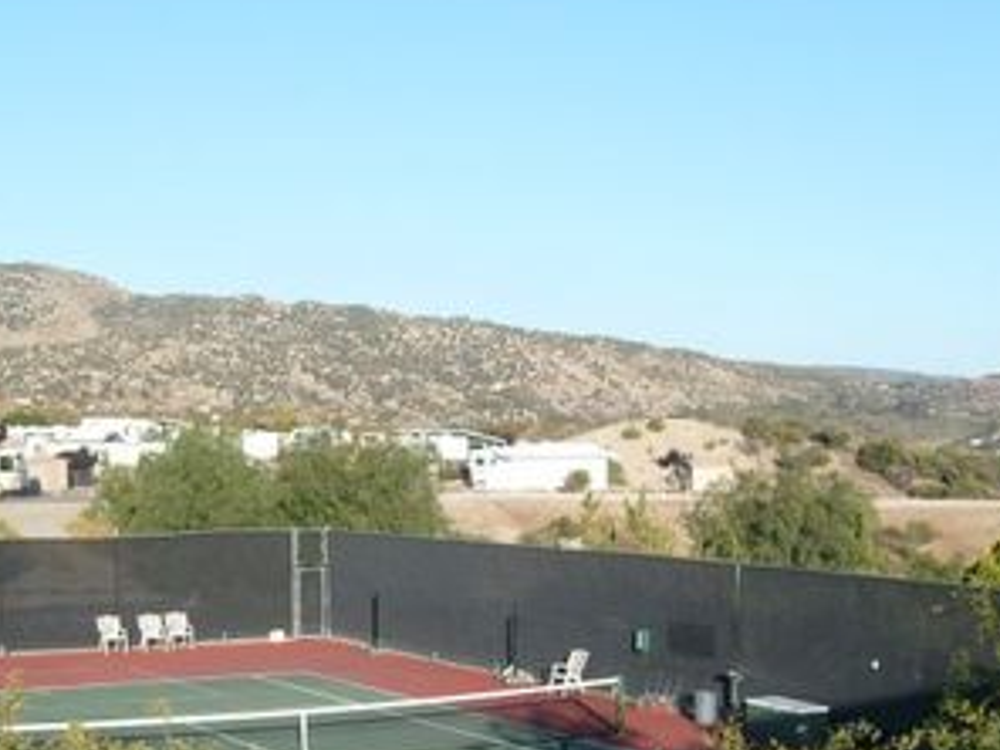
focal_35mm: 63
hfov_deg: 30.6
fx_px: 1820
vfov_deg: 23.0
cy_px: 571
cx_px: 383
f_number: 7.1
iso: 80
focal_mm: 5.8
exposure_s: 1/180
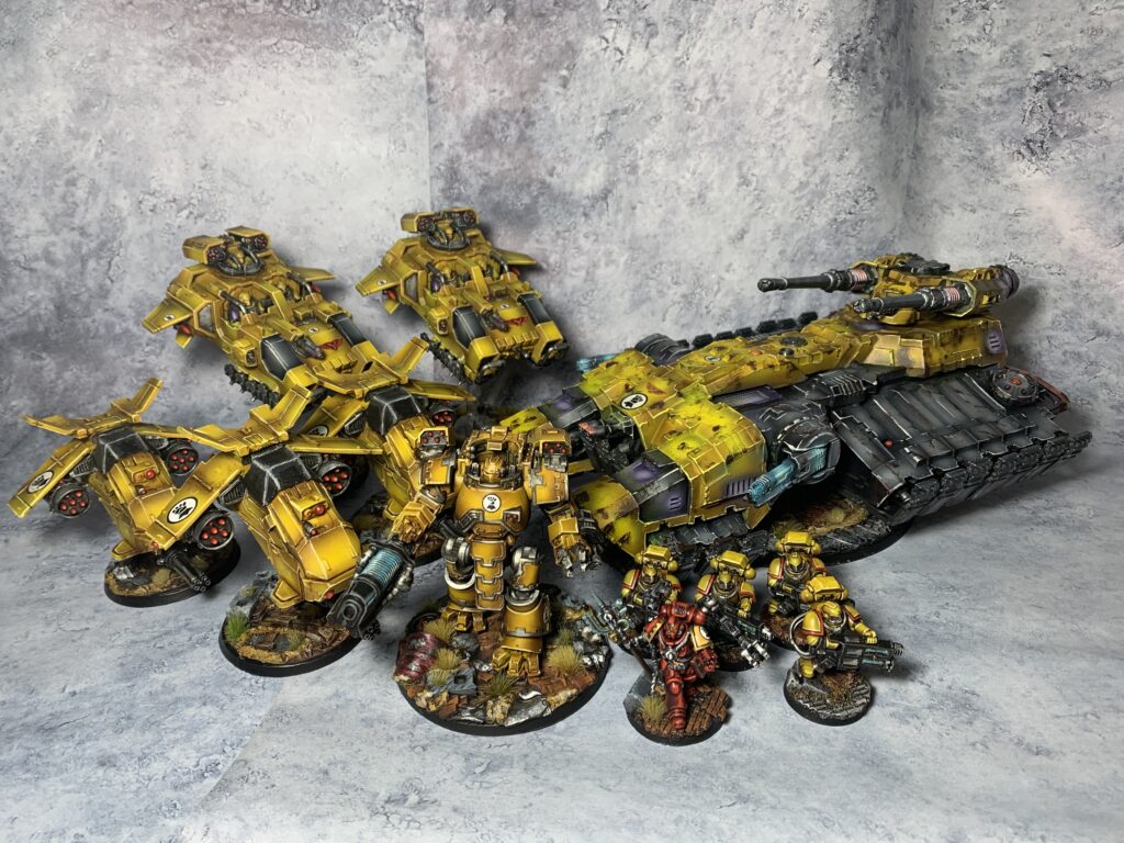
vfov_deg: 53.1
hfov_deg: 67.3
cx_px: 562
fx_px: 844
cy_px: 422
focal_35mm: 26
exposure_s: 1/121
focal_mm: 4.25
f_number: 1.8
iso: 64
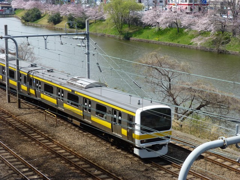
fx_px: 485
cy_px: 90
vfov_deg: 21.0
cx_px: 120
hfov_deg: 27.8
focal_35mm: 70
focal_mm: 12.5
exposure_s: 1/400
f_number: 5
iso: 100
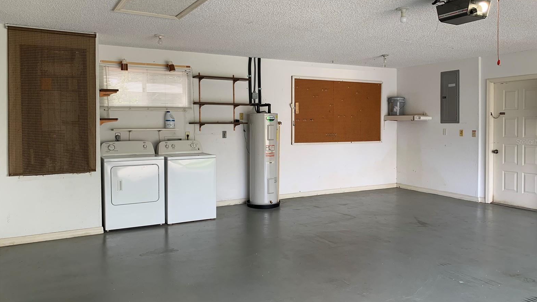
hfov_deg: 66.1
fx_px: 413
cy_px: 142
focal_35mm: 29
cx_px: 274
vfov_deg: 40.2
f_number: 1.8
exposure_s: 1/121
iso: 40
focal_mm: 4.25
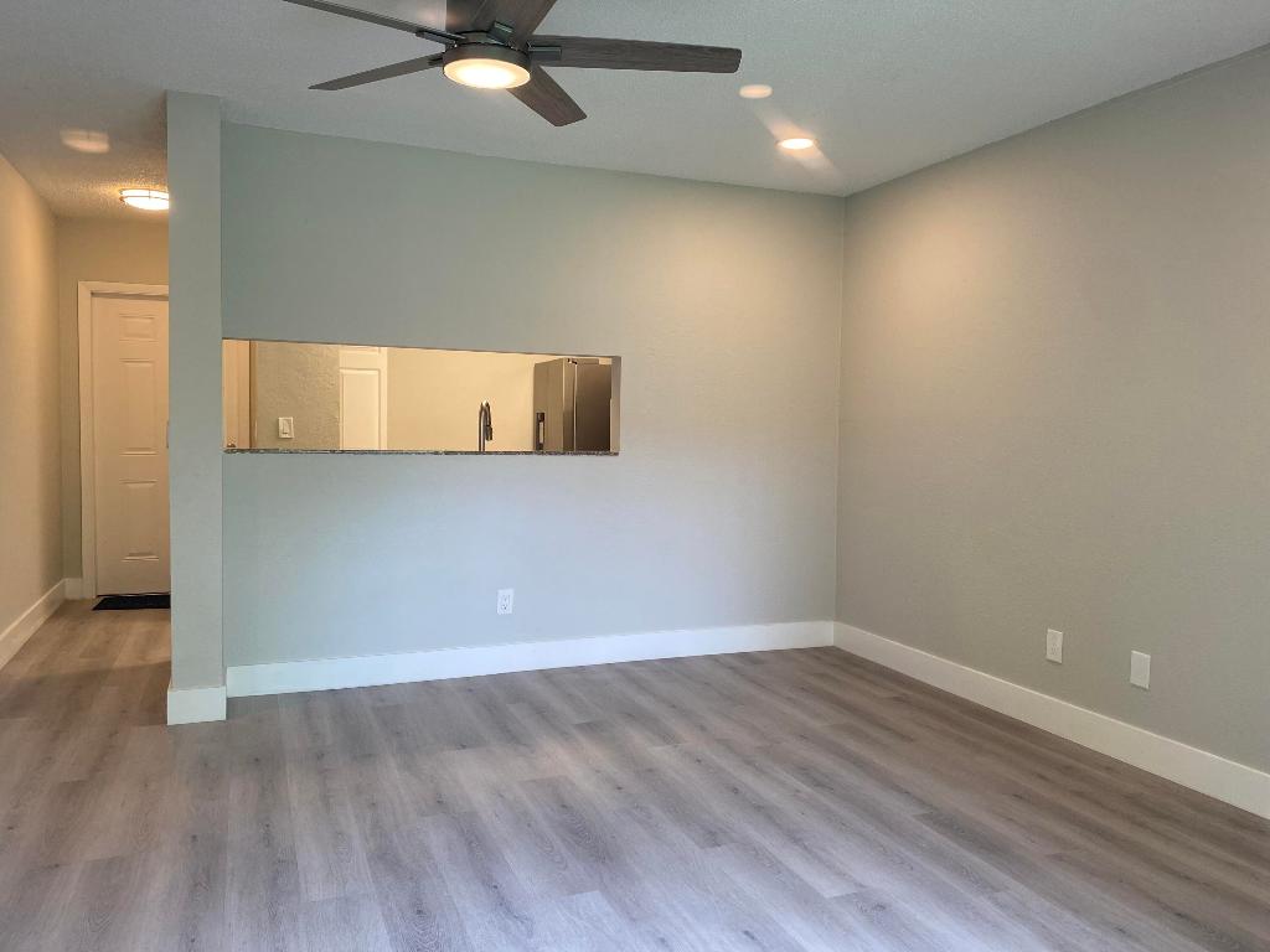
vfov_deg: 53.1
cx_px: 635
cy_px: 476
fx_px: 954
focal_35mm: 26
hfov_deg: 67.3
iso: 125
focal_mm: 4.25
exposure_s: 1/120
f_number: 1.8
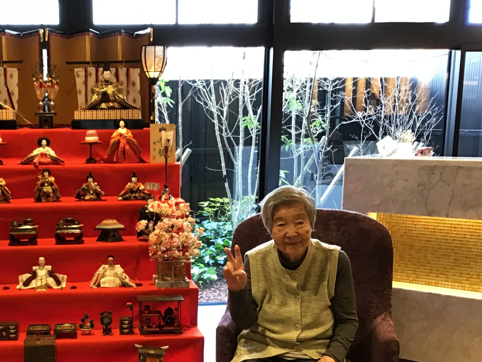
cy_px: 268
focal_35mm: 49
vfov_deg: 29.3
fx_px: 682
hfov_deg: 37.7
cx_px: 108
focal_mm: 3.3
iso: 100
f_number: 2.4
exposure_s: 1/30
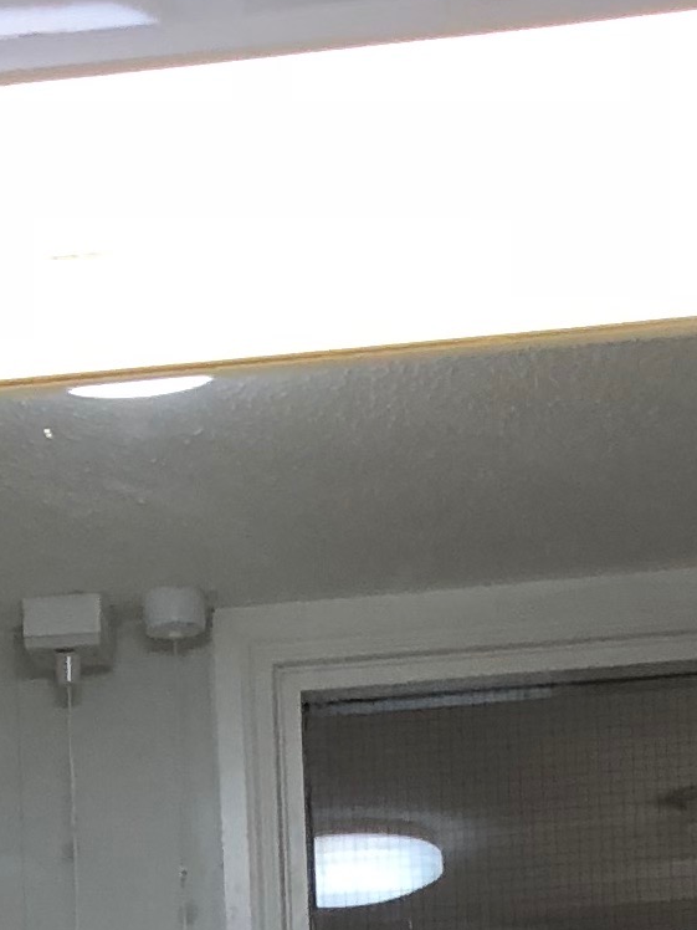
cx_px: 63
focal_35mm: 151
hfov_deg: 9.8
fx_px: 4054
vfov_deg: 11.5
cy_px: 1971
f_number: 1.8
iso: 25
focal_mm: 4
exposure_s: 1/33
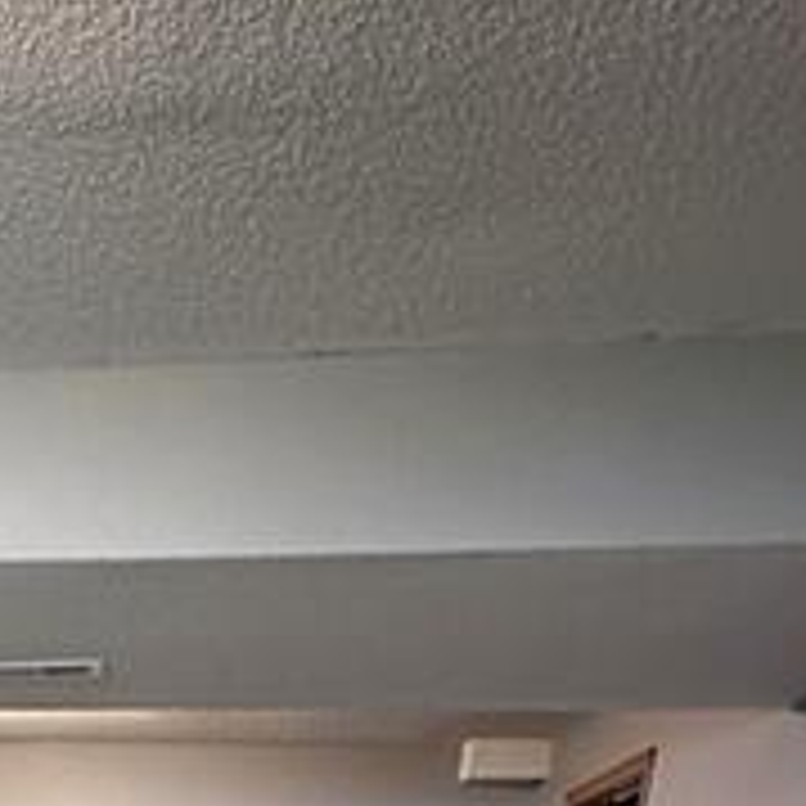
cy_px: 1355
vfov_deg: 22.7
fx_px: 1396
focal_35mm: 53
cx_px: -153
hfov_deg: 28.2
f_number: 2.2
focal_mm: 2.22
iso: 800
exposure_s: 1/40
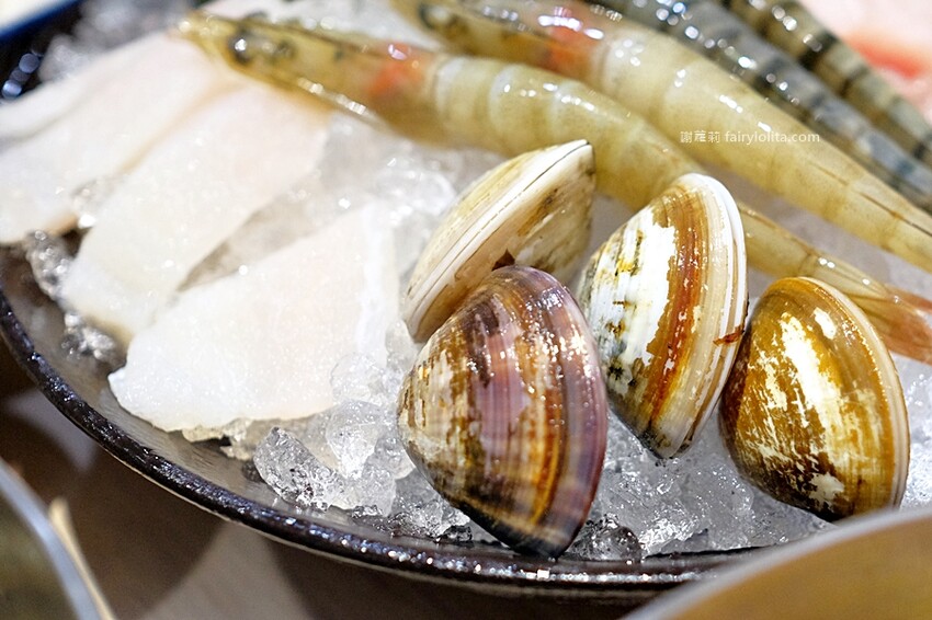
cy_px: 310
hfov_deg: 54.5
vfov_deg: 37.8
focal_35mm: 35
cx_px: 466
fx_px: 906
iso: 2000
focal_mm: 23
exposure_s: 1/120
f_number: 2.8
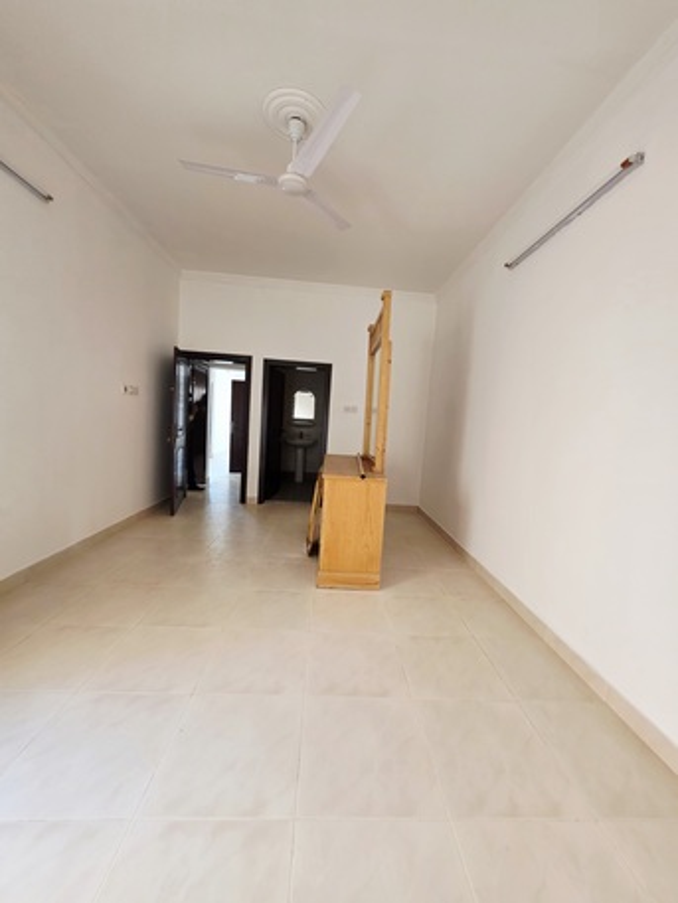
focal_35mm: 13
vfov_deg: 106.2
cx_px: 339
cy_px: 452
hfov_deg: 89.9
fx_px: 339
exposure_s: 1/50.3
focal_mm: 2.2
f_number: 1.9
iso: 200
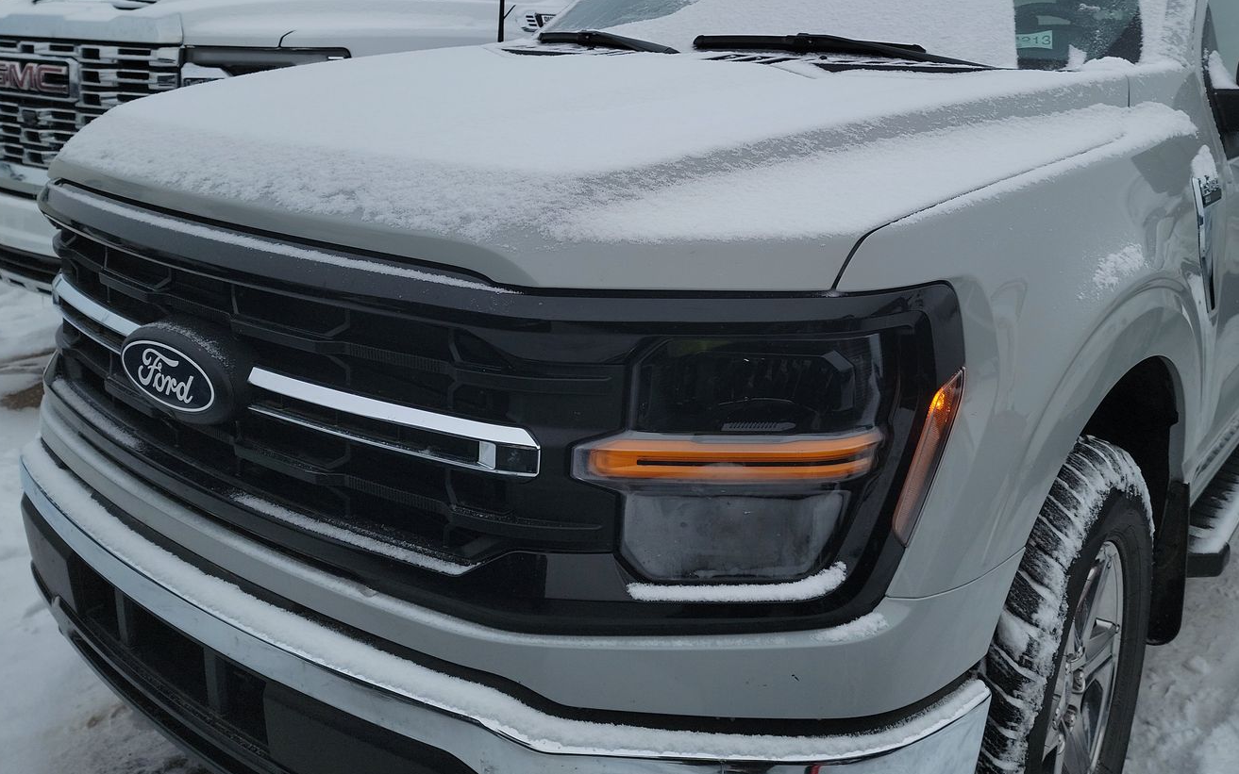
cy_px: 245
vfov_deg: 40.0
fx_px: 1047
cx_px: 712
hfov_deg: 60.9
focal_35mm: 31
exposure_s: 1/192
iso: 50
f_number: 1.8
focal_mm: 6.7
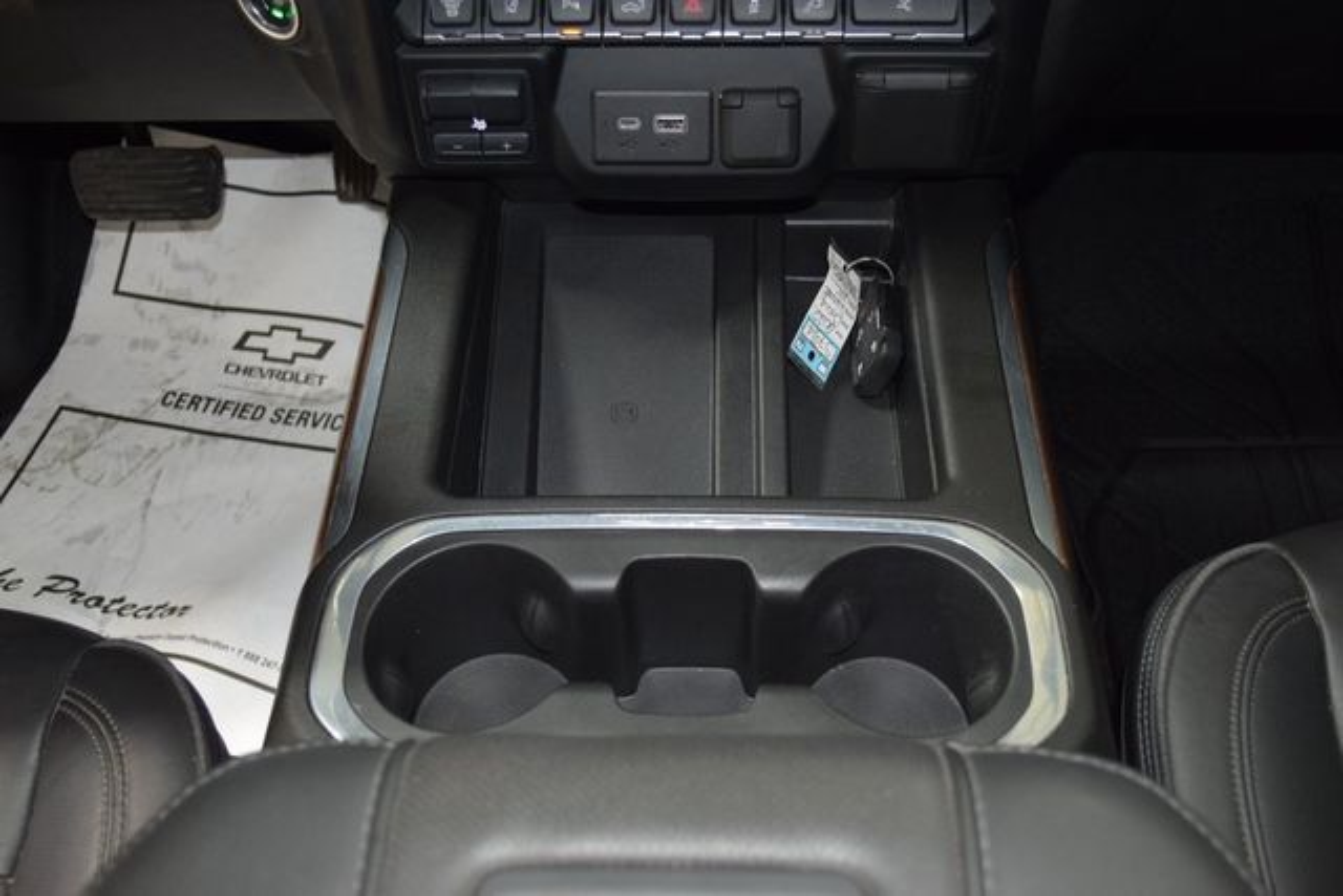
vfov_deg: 36.9
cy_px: 448
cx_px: 672
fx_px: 1343
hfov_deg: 53.1
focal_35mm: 36
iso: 1400
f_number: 4
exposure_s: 1/30
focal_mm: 24
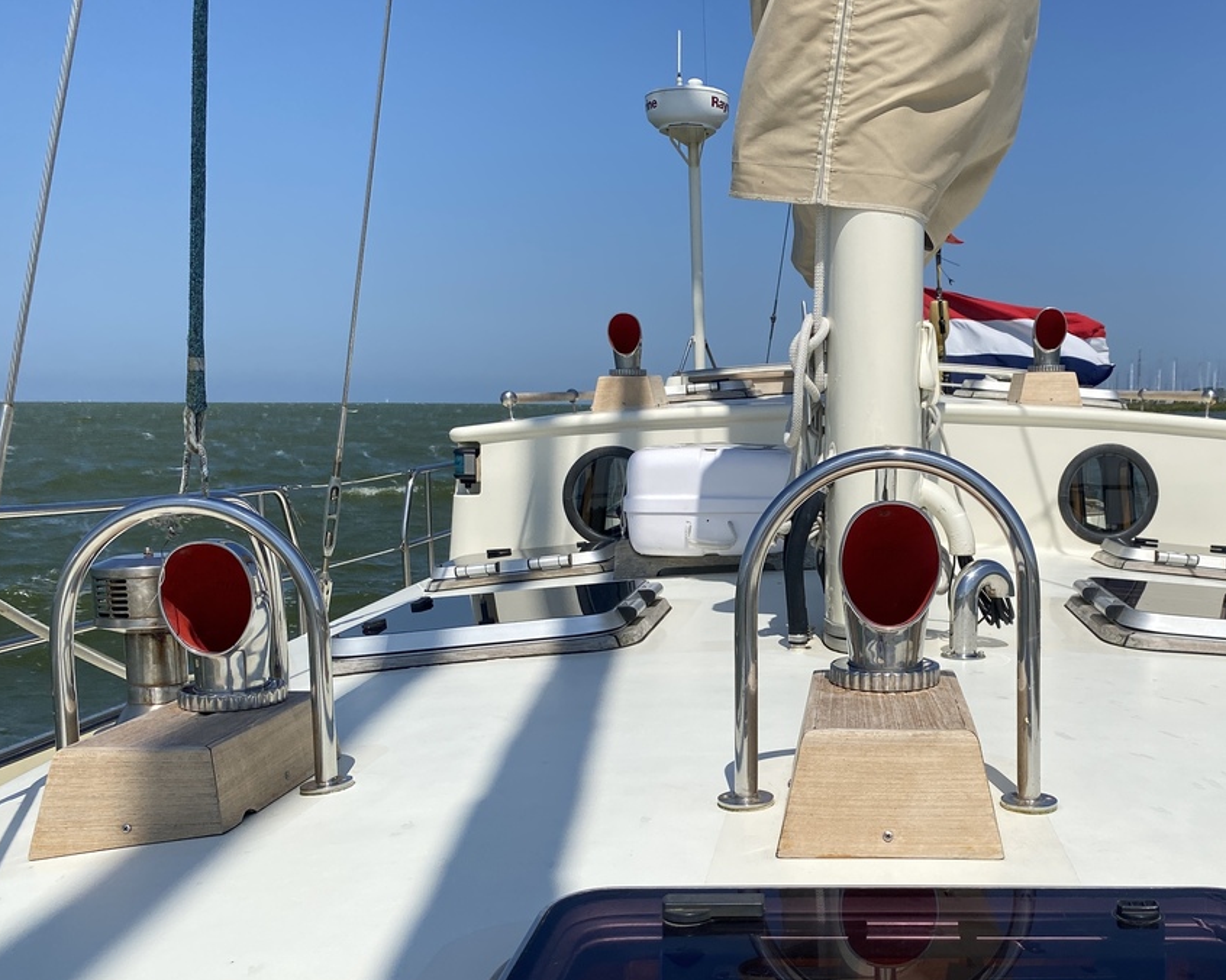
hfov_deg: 49.2
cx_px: 839
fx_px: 1306
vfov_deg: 41.0
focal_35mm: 36
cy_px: 588
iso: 32
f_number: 1.8
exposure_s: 1/7692
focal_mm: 4.25
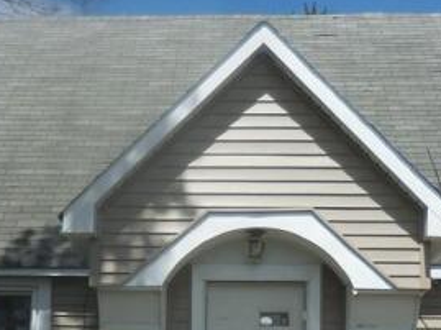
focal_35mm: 67
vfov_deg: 20.8
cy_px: 366
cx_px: 175
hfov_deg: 28.9
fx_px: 852
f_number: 6.6
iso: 125
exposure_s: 1/640
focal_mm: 4.5
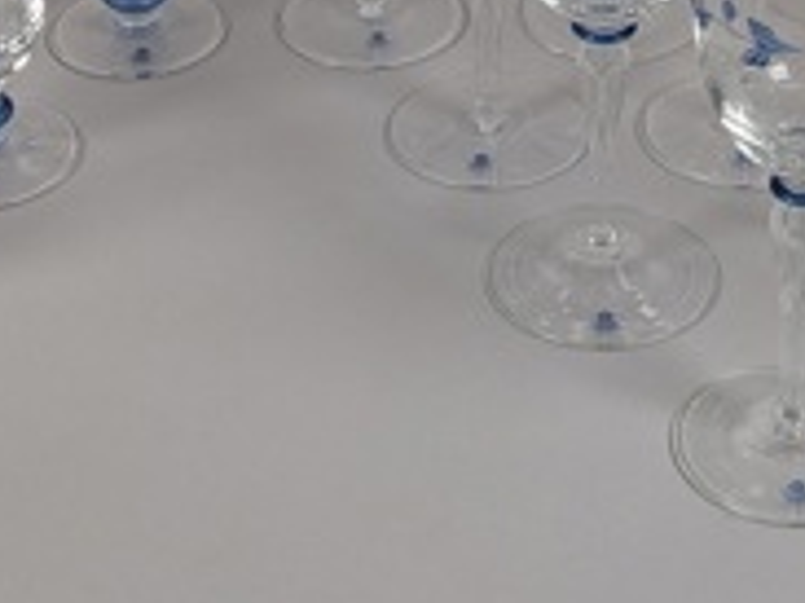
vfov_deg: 13.8
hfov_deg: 18.7
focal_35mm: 105
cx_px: 497
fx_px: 2440
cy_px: -79
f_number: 1.7
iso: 70
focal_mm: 4.53
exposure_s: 1/100
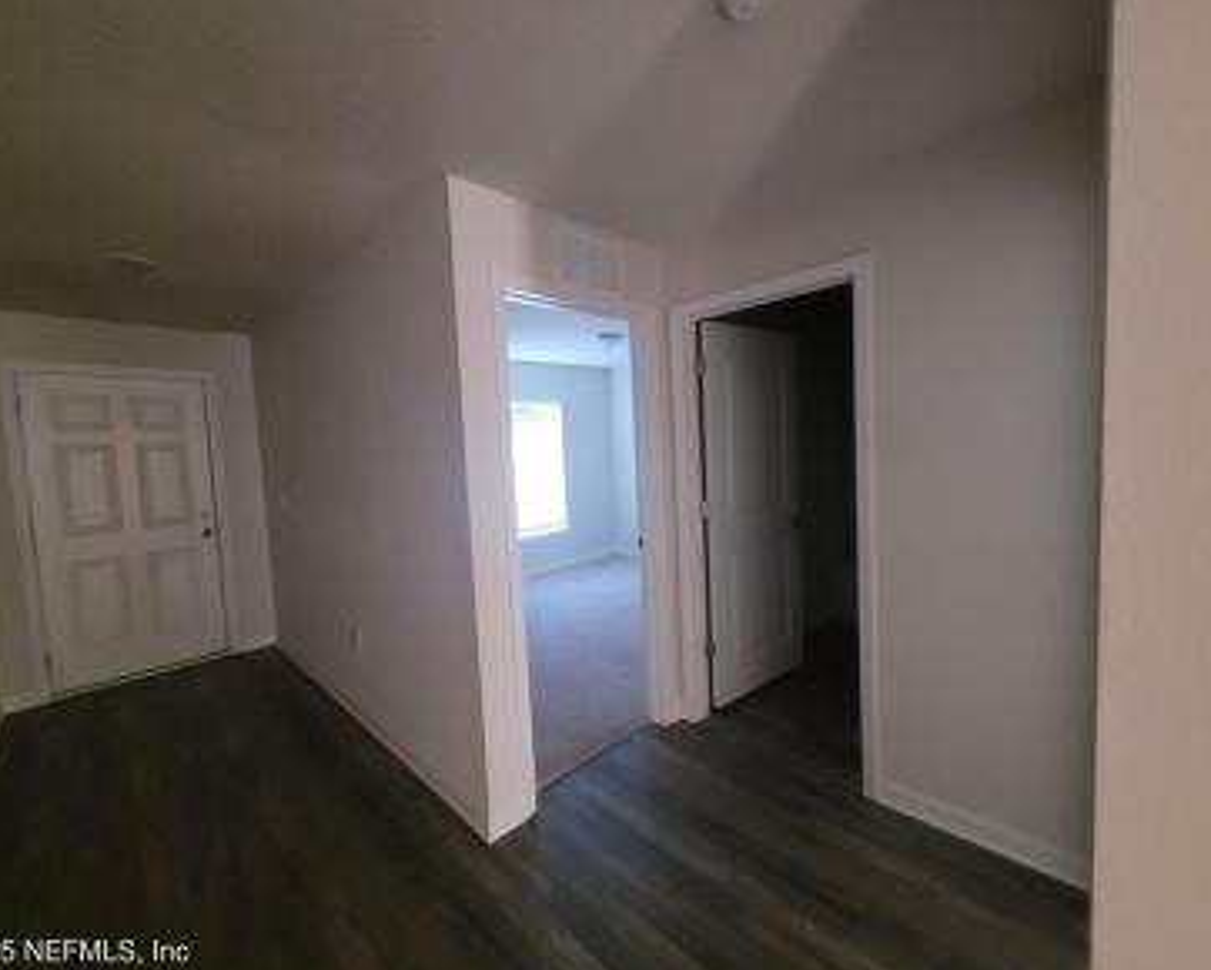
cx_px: 600
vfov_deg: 88.0
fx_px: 502
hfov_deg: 100.7
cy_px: 495
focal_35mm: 14
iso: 800
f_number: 2.2
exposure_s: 1/24
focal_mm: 1.74
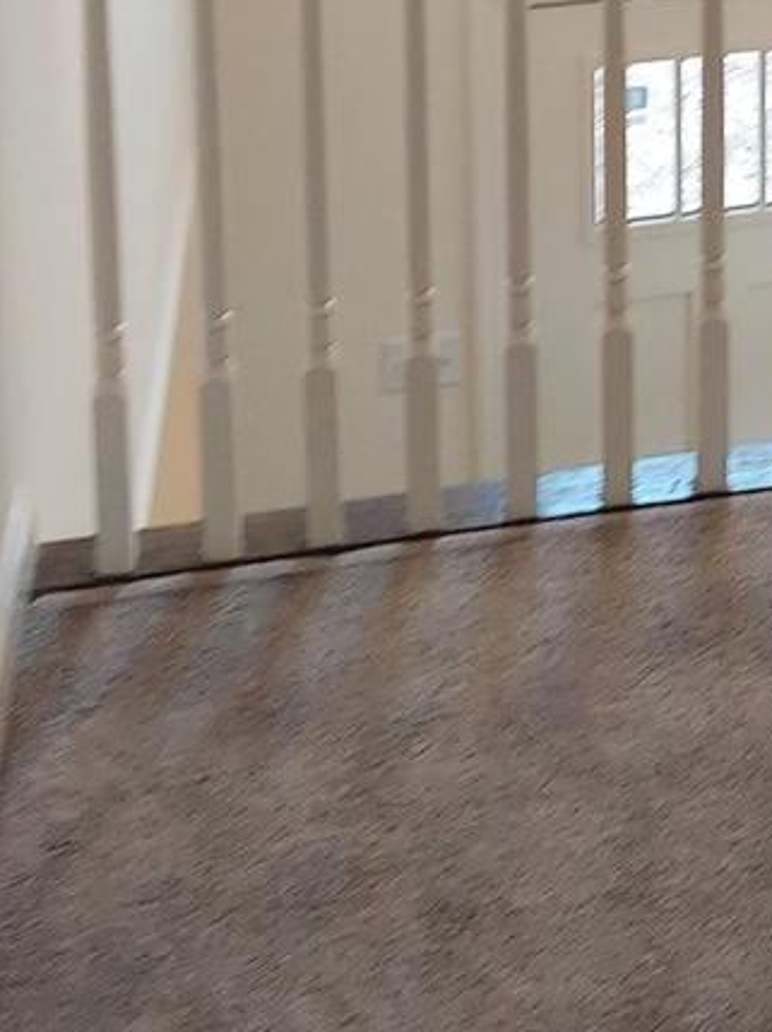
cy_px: -585
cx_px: 1075
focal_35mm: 86
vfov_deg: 19.4
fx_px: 2561
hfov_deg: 16.0
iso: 125
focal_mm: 5.23
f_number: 1.8
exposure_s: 1/50
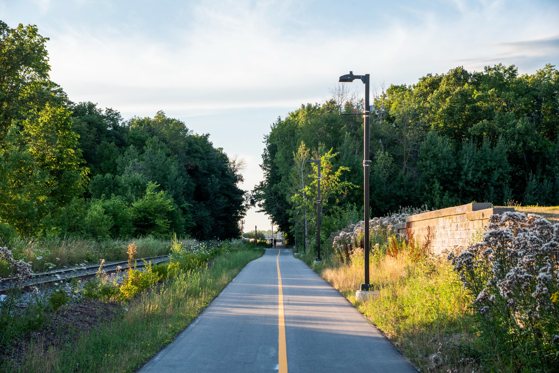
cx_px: 280
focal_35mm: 66
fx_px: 1025
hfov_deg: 30.5
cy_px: 186
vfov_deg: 20.6
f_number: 8
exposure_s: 1/250
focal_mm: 66
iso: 400
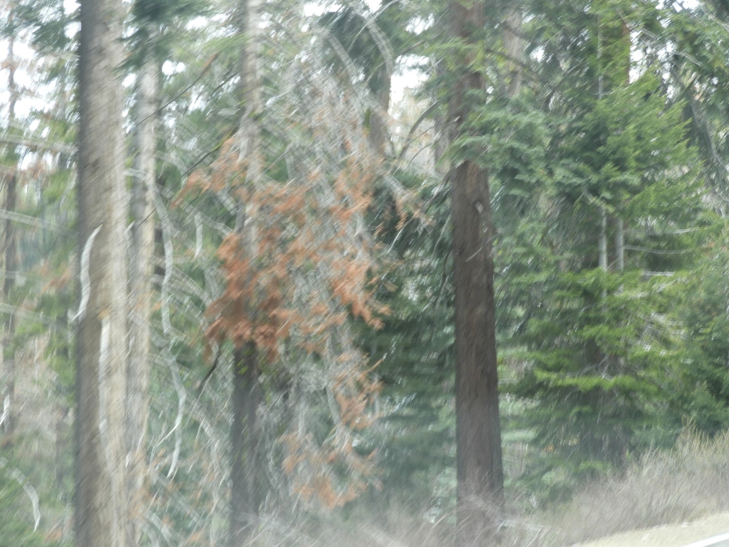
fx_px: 2843
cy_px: 274
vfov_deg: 11.0
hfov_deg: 14.6
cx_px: 364
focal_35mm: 135
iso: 100
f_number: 5
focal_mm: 24.2
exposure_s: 1/80
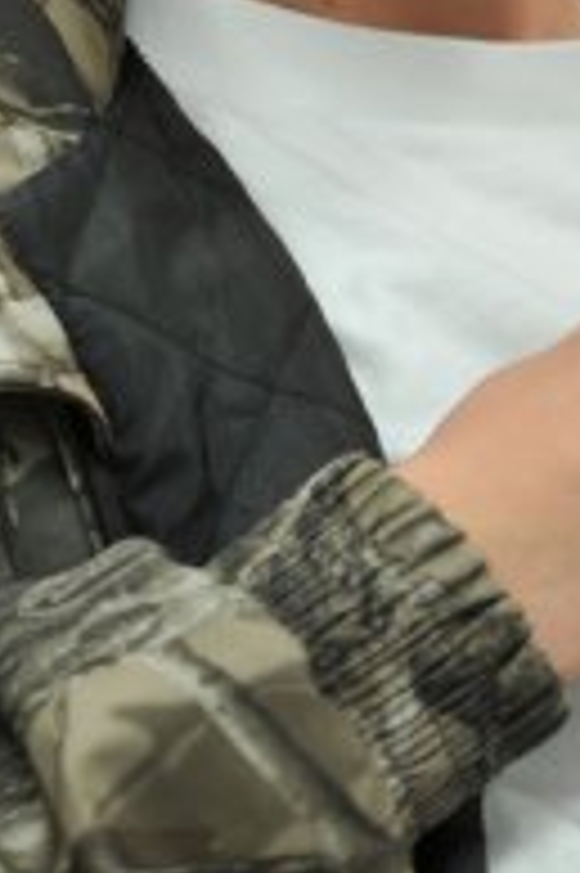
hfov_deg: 3.6
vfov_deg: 5.4
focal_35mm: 380
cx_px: 375
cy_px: -99
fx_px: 9199
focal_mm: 82
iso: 220
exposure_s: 1/60
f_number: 2.8
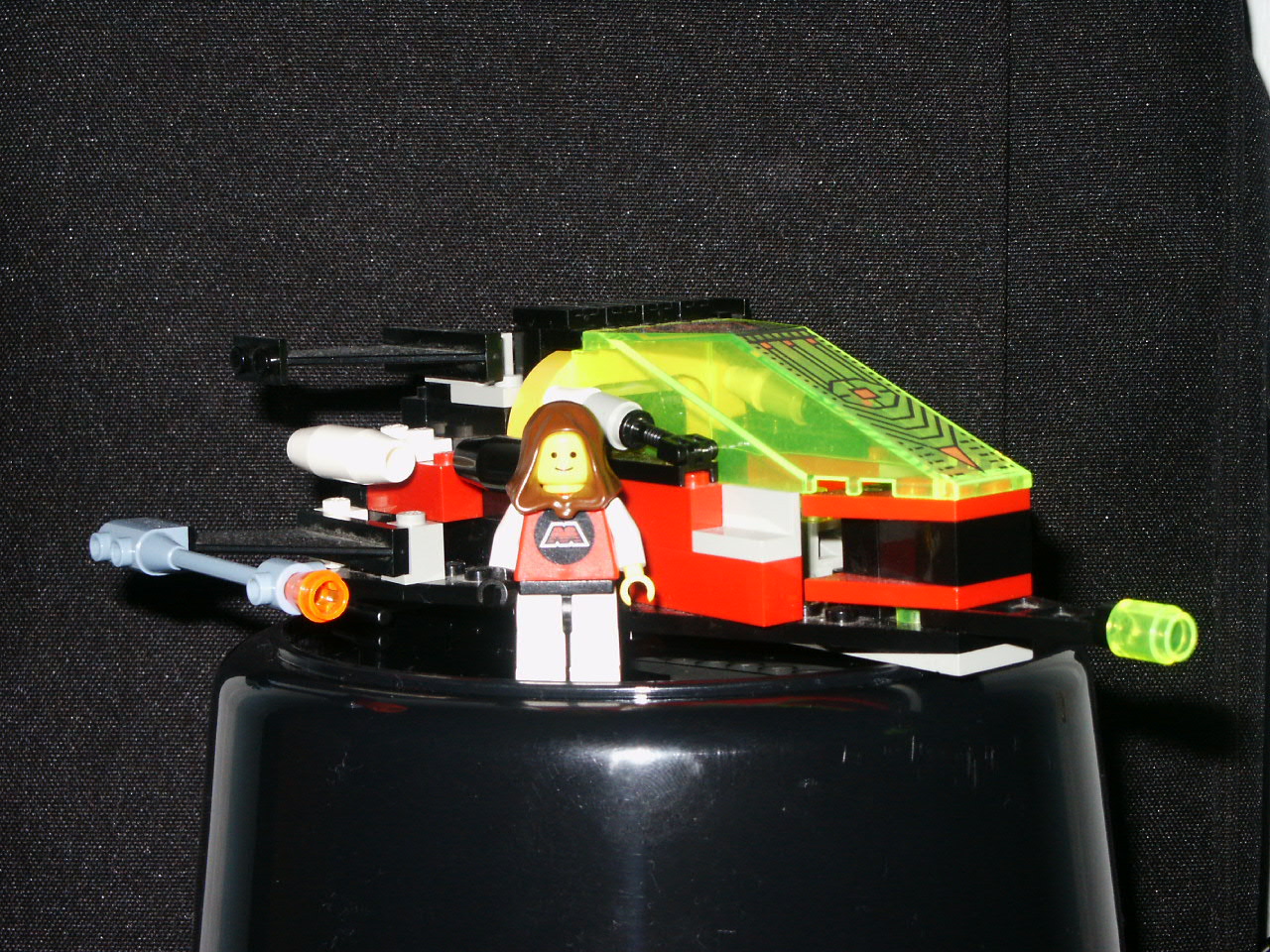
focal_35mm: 69
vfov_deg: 21.3
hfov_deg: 28.2
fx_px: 2531
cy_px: 476
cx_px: 635
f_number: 8
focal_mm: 14.35
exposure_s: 1/60
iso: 200
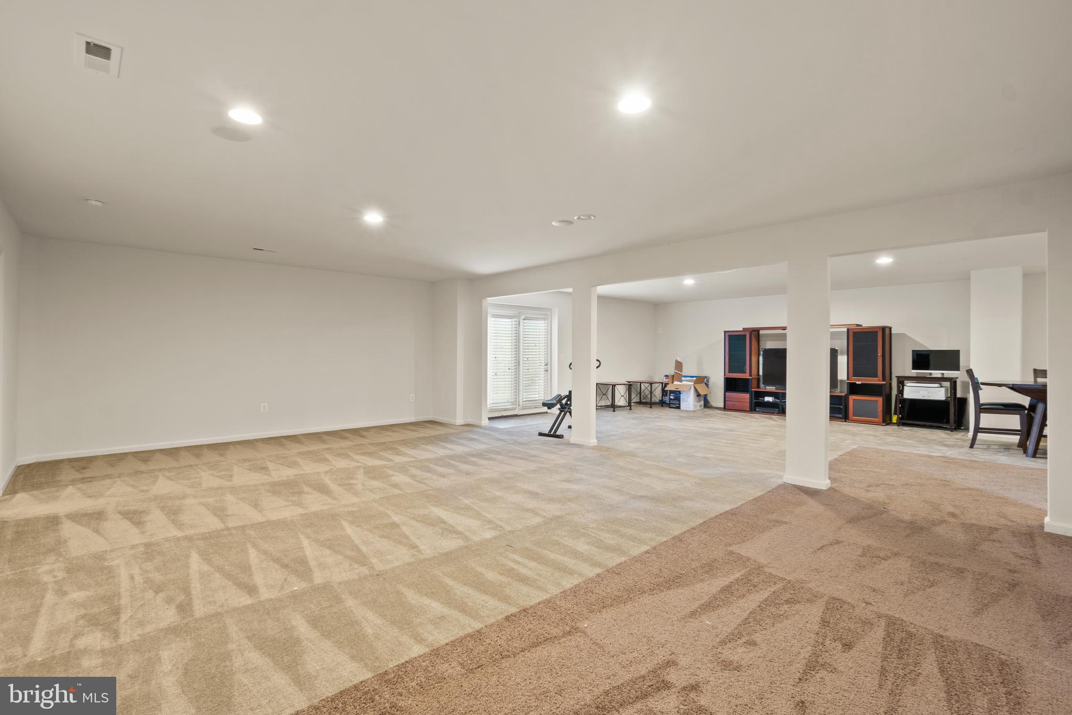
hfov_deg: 100.4
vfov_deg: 77.3
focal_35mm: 15
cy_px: 358
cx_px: 536
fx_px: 447
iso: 100
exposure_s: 6
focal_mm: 10
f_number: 8
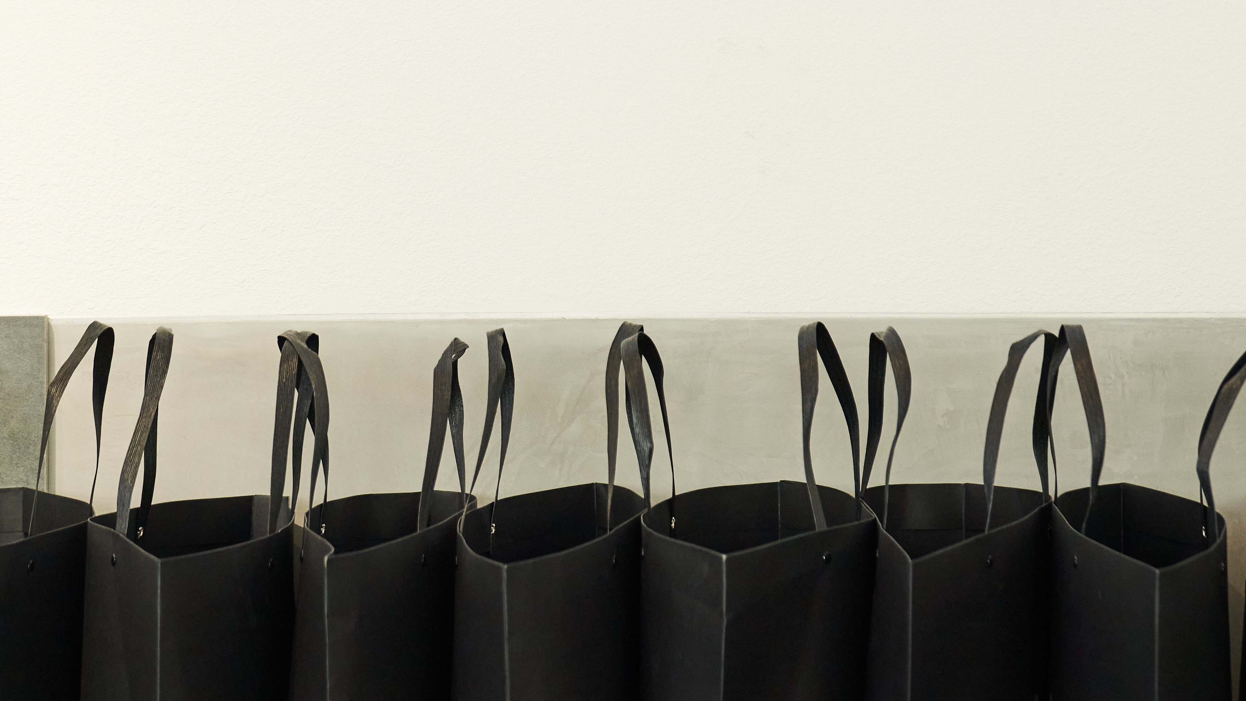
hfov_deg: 20.2
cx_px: 602
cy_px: -39
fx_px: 3502
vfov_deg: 11.3
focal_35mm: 106
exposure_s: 1/640
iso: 400
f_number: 2.8
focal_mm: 48
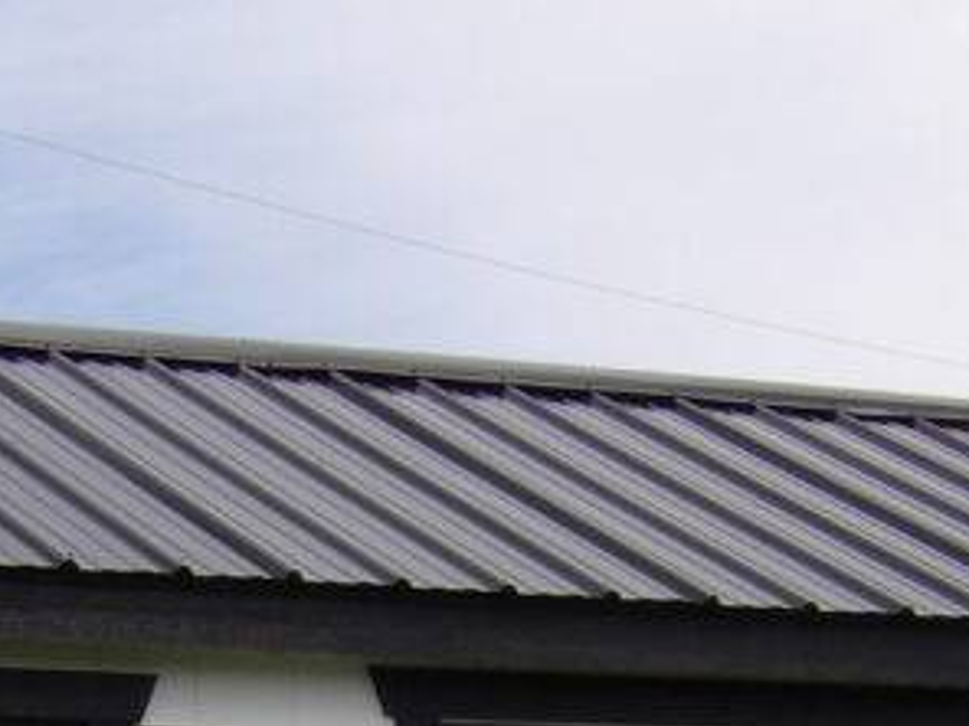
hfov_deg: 12.4
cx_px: 442
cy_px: 1226
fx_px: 4451
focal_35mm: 159
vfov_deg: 9.0
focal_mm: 8.2
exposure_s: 1/176
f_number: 7.6
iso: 100
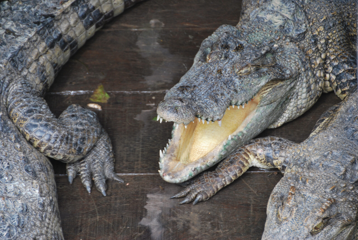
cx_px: 179
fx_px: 1942
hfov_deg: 10.5
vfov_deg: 7.1
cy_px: 120
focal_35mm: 195
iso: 220
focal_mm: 130
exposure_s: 1/125
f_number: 6
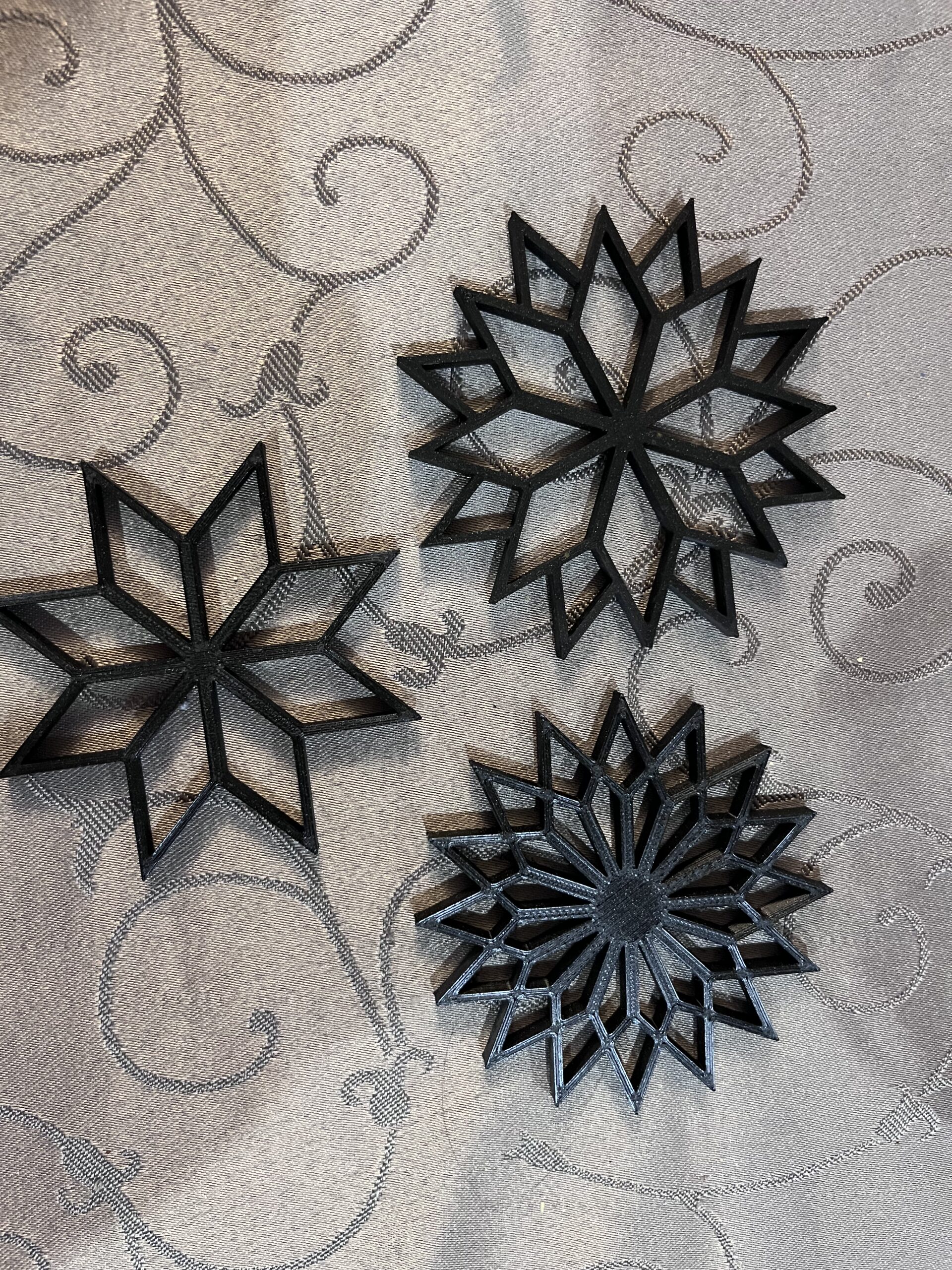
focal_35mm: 26
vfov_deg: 67.3
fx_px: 953
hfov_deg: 53.1
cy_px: 635
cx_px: 476
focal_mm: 5.1
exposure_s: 1/33
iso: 400
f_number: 1.6
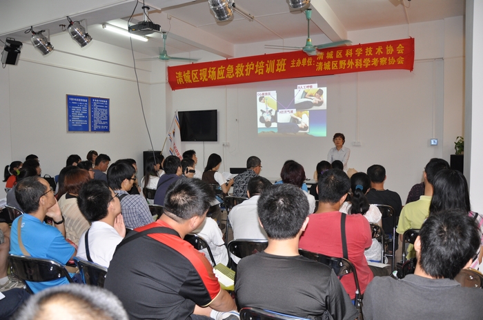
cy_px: 160
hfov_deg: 67.5
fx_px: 362
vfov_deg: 47.8
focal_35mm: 27
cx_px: 242
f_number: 4
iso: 640
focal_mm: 18
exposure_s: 1/60
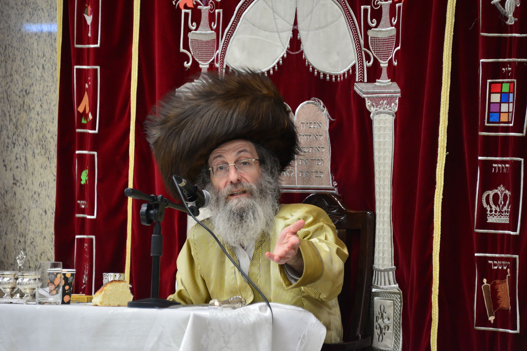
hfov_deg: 6.9
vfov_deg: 4.6
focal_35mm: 300
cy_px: 176
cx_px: 264
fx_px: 4392
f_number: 5.6
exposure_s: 1/100
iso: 1250
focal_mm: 300
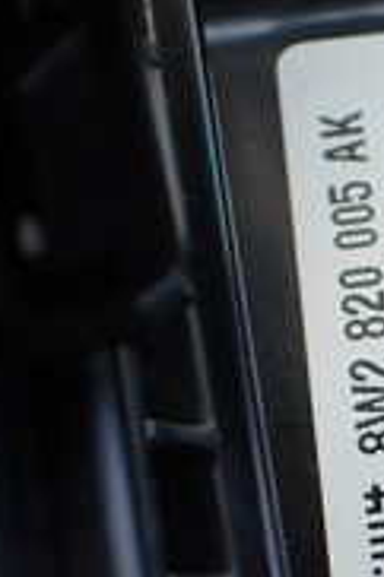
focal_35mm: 103
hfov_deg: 12.6
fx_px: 1651
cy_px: 507
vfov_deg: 19.5
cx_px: 574
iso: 100
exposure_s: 1/125
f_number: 2.3
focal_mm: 5.4
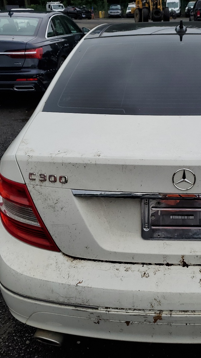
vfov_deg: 50.5
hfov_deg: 28.9
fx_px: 379
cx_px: 167
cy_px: 180
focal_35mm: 40
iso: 50
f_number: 1.5
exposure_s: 1/2500
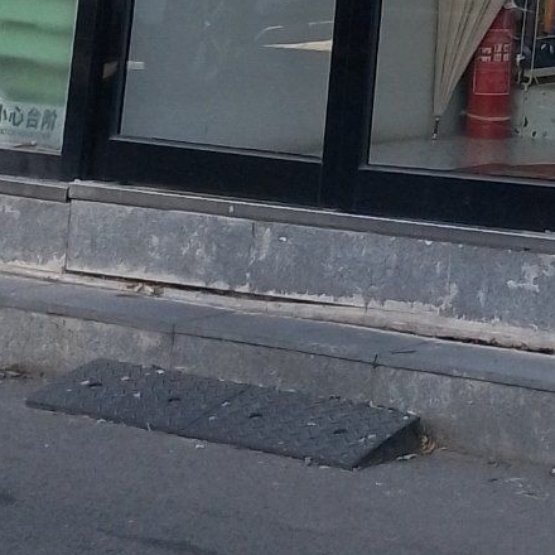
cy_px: -948
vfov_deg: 9.8
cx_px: 824
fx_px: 2685
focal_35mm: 148
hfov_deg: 11.3
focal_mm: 3.69
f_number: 1.8
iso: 50
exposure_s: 1/208
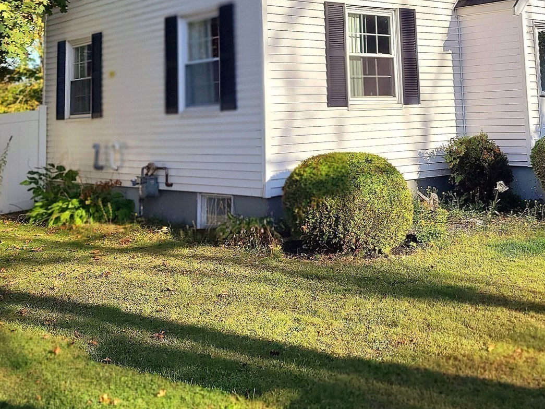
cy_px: 11
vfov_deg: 28.1
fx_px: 772
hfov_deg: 38.6
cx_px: 350
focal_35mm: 49
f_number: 1.8
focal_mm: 7
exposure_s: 1/625
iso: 16
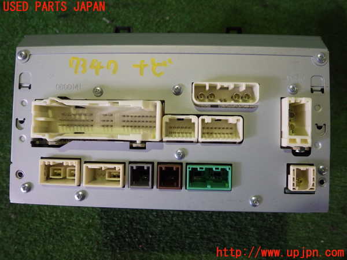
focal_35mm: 31
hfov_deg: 58.4
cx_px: 174
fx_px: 311
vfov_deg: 45.4
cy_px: 130
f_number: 3.1
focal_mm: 5.5
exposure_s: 1/45
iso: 400
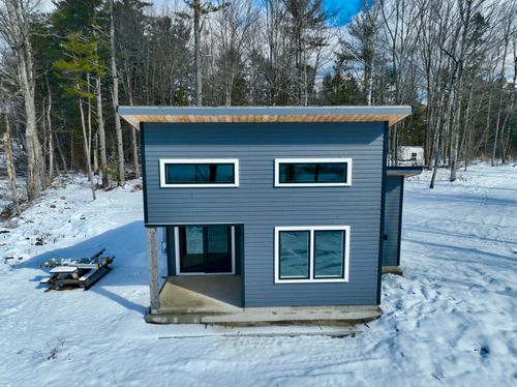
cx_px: 258
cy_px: 194
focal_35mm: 24
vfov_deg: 56.7
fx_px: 358
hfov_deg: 71.6
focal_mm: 12.29
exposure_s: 1/2500
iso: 100
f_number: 2.8
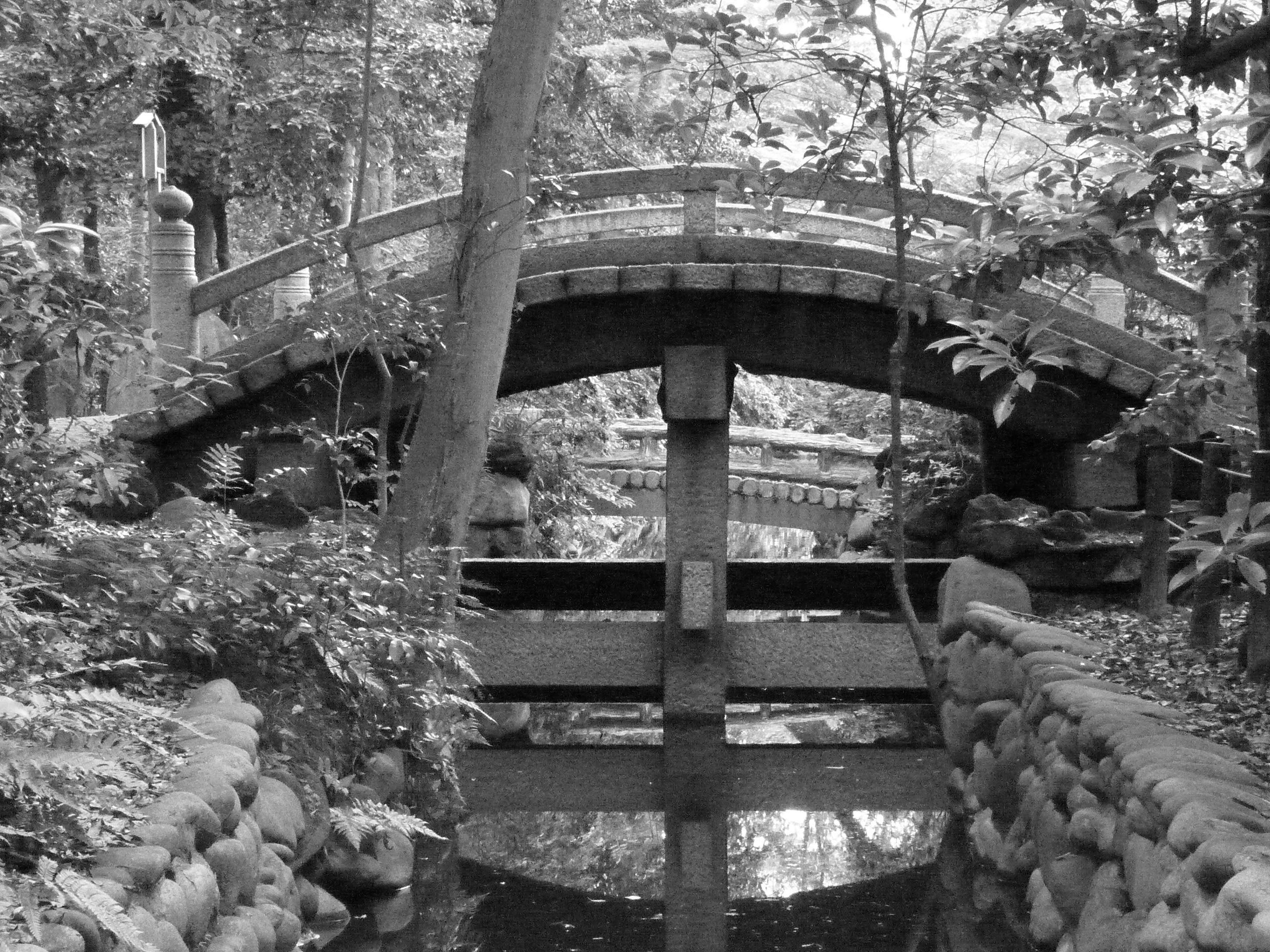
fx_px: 3595
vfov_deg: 15.1
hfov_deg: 20.0
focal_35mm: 98
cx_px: 656
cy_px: 615
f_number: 4.8
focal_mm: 12.7
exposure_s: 1/8
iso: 1600
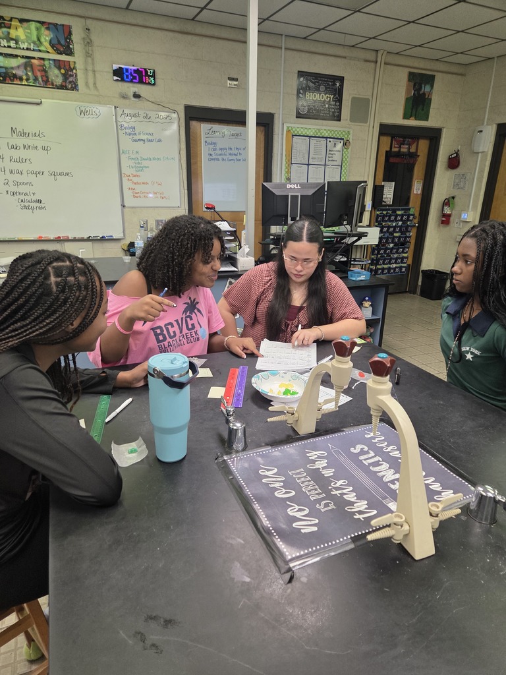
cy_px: 338
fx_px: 448
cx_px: 253
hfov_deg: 58.9
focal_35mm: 23
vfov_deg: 73.9
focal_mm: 5.4
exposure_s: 1/120
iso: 320
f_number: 1.8
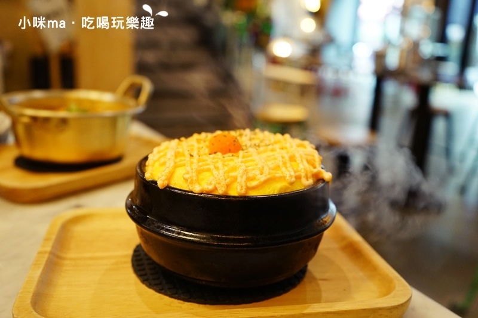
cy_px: 159
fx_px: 451
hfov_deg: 55.8
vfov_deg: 38.9
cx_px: 239
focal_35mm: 34
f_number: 4
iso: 1600
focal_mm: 34
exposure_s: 1/60
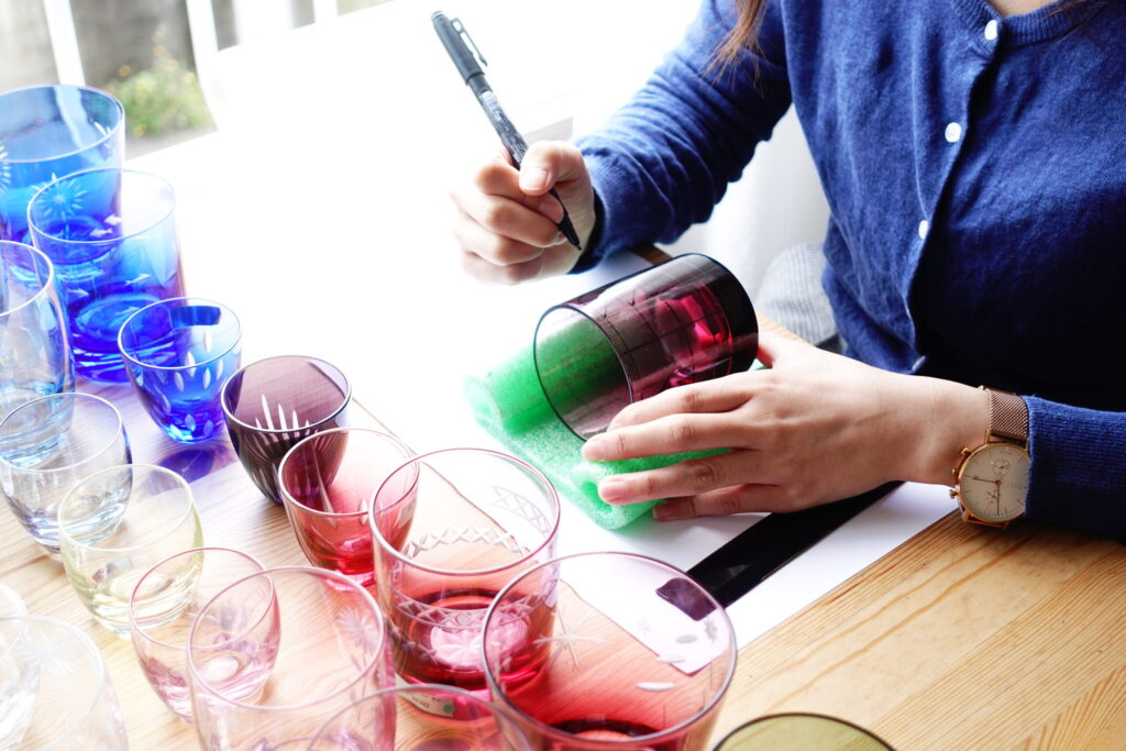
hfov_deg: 38.9
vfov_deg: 26.5
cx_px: 563
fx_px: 1595
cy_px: 376
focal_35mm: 51
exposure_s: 1/40
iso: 160
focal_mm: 18.7
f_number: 2.8
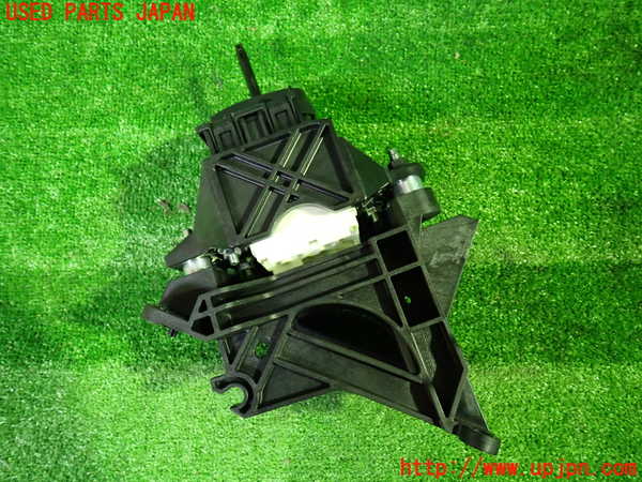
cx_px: 321
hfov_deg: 69.4
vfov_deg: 54.9
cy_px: 241
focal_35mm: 25
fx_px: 464
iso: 800
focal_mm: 4.5
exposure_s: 1/30
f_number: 2
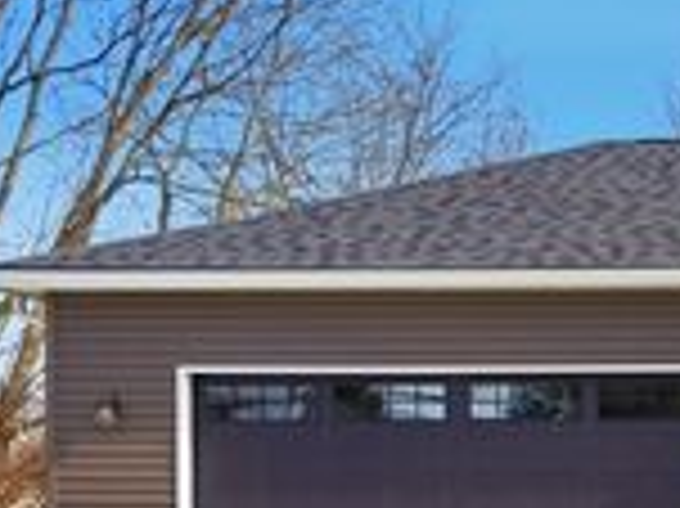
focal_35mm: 72
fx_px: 1405
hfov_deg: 22.6
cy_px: 396
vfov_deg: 20.3
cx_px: 1004
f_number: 4.5
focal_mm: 15
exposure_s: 1/4000
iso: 100
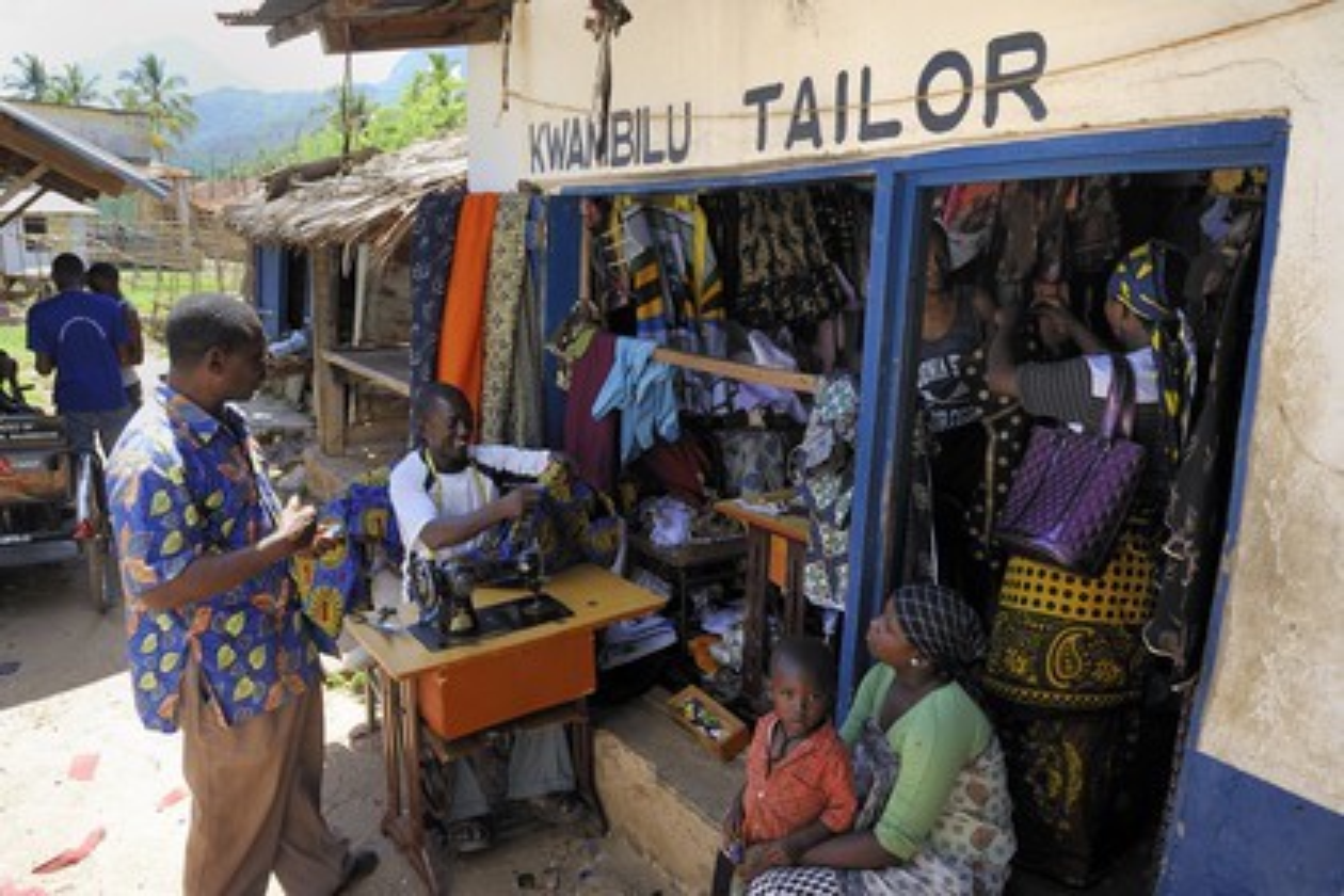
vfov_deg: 53.1
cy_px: 448
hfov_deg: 73.7
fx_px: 896
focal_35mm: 24
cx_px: 672
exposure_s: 1/160
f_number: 7.1
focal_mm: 24
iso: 400
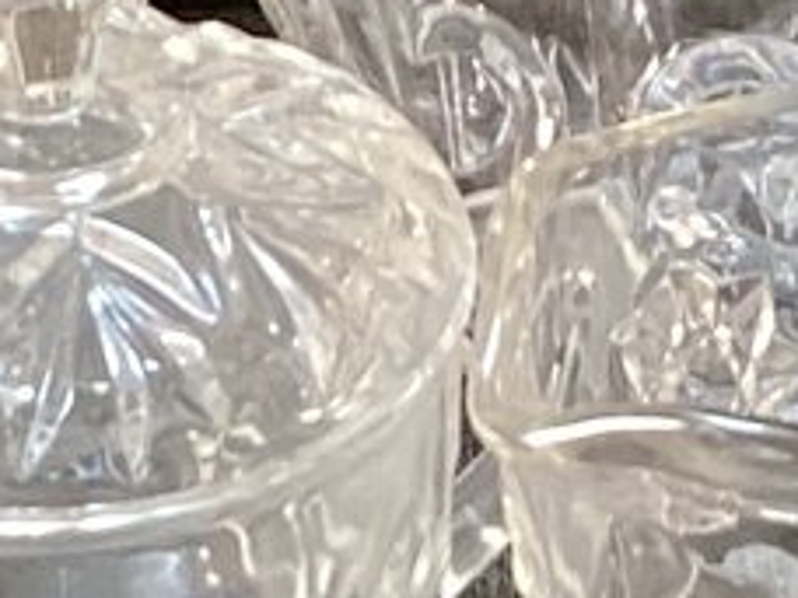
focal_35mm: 206
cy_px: 932
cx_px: 397
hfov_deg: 9.6
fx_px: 4749
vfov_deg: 7.1
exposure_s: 1/50
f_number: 2.4
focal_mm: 3.3
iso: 100
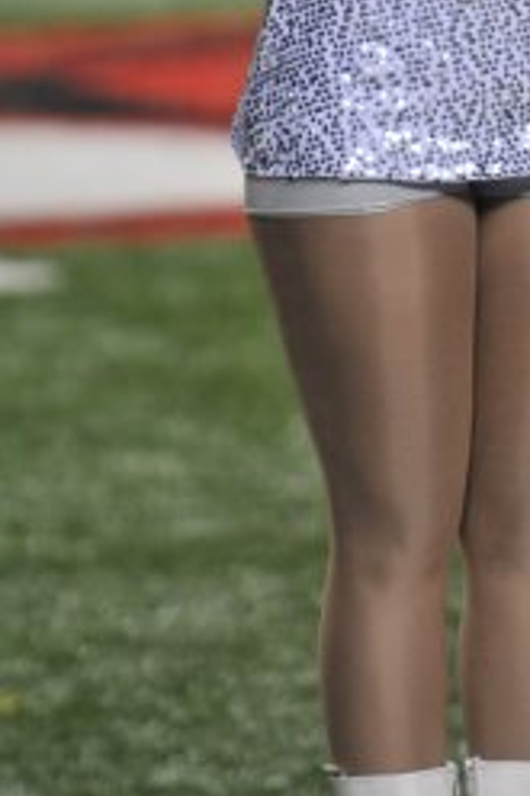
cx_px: 512
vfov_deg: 2.8
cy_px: -157
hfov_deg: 1.9
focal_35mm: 725
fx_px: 16032
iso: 800
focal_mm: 200
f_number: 2.8
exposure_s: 1/400
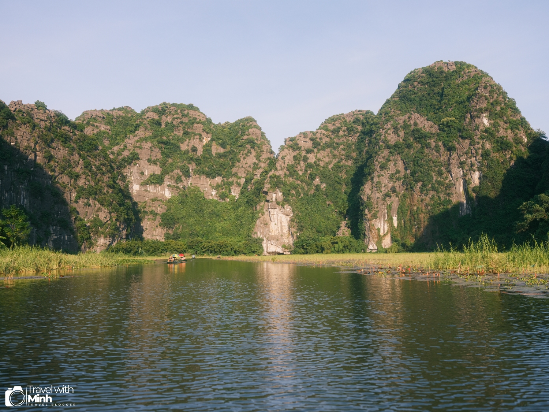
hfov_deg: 51.4
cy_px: 206
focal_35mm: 36
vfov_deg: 39.7
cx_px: 274
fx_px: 571
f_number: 5
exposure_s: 1/680
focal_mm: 45
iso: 400
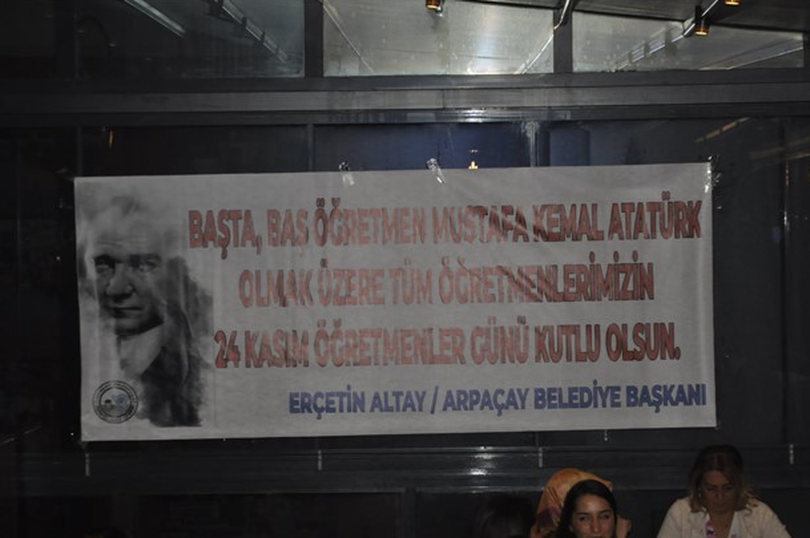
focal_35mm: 112
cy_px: 283
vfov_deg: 12.2
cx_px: 410
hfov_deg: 18.3
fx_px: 2518
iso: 800
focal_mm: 70
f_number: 5.3
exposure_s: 1/60
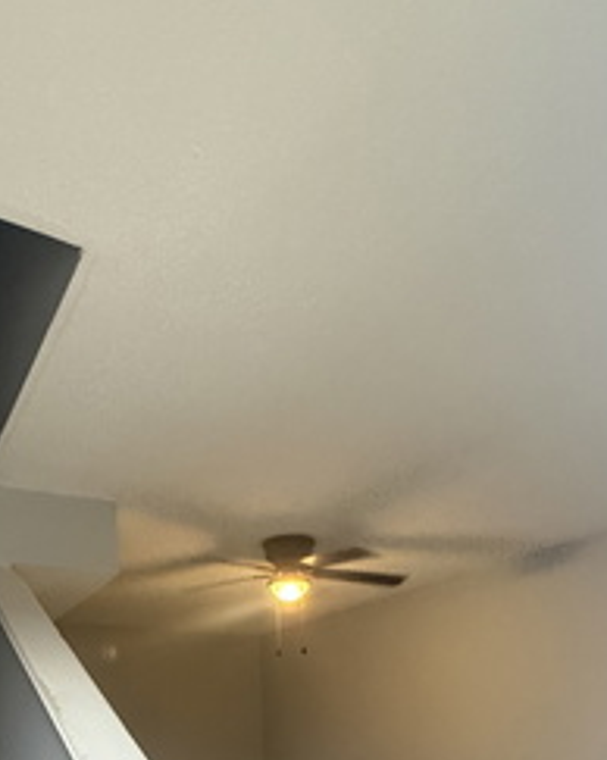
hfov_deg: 47.9
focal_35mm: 30
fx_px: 675
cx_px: 216
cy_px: 768
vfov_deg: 48.0
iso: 500
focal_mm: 2.22
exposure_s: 1/60
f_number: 2.2
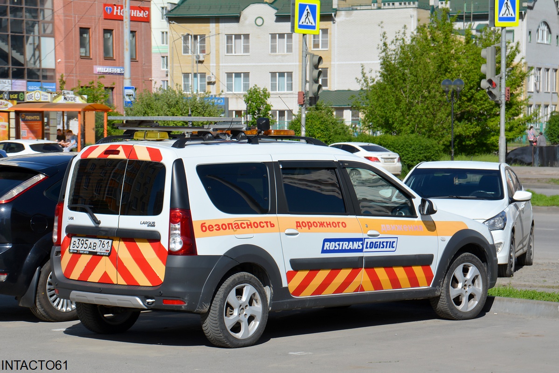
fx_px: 1747
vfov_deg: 12.2
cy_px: 186
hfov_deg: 18.2
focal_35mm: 112
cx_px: 280
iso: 100
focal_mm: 75
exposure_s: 1/320
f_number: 9
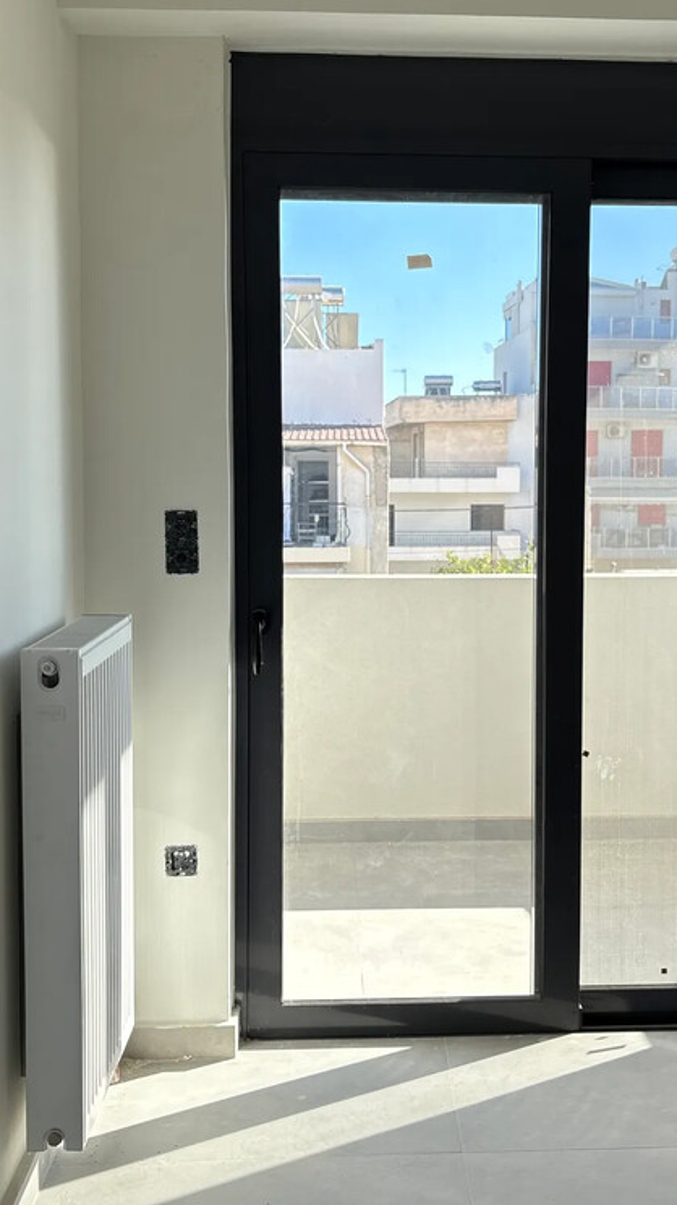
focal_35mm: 39
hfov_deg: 30.3
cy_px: 557
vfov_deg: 51.6
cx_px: 413
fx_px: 1246
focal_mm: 5.96
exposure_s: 1/647
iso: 64
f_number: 1.6
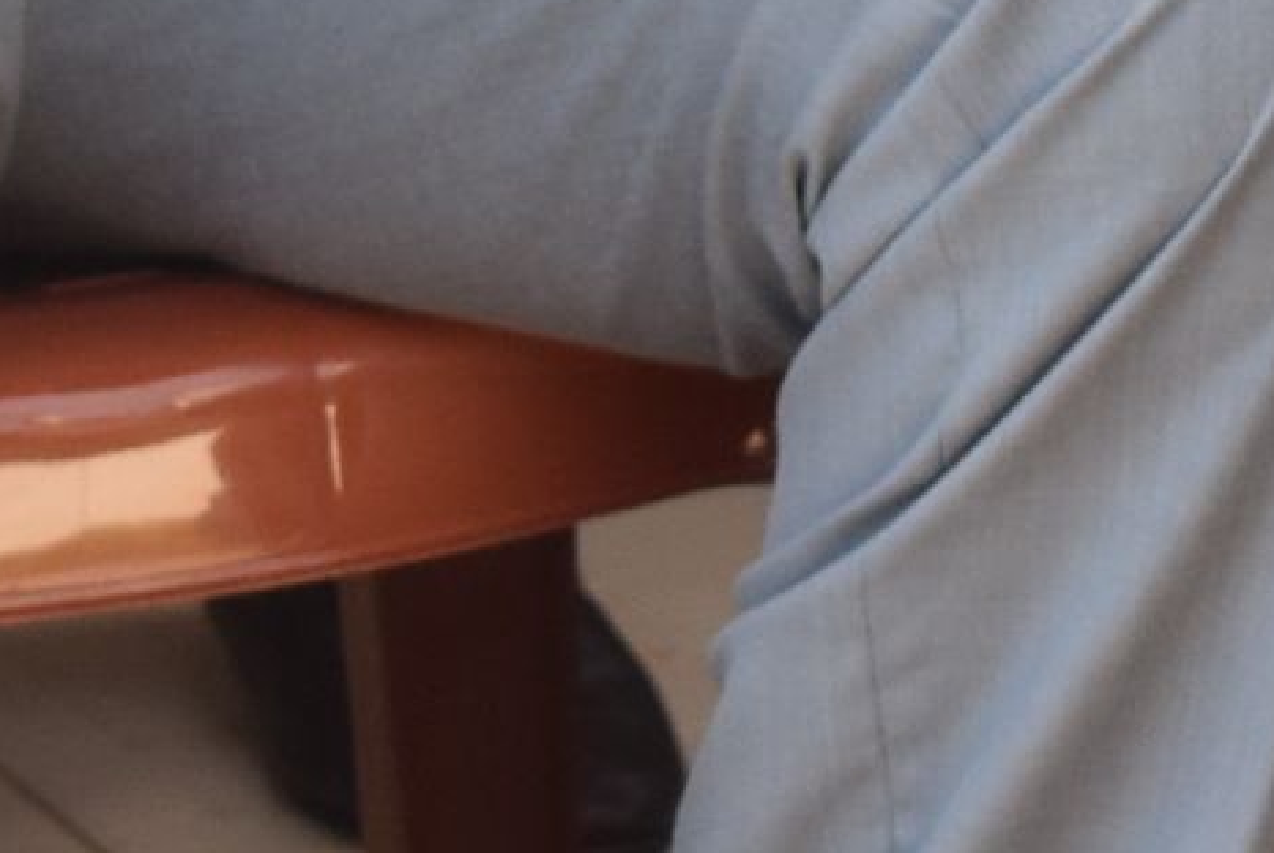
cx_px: 1966
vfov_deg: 2.6
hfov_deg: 3.9
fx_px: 18751
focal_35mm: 529
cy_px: -1353
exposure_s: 1/250
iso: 320
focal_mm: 55
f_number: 5.6
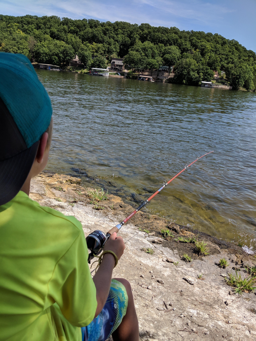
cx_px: 128
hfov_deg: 51.4
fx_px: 266
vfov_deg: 65.3
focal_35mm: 27
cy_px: 170
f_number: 1.8
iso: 51
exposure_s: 1/3597
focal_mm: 4.44
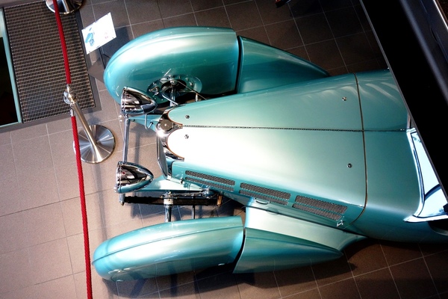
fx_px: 535
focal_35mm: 43
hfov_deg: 45.4
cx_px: 224
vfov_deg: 31.2
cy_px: 150
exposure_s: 1/50
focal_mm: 15.82
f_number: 3.2
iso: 400
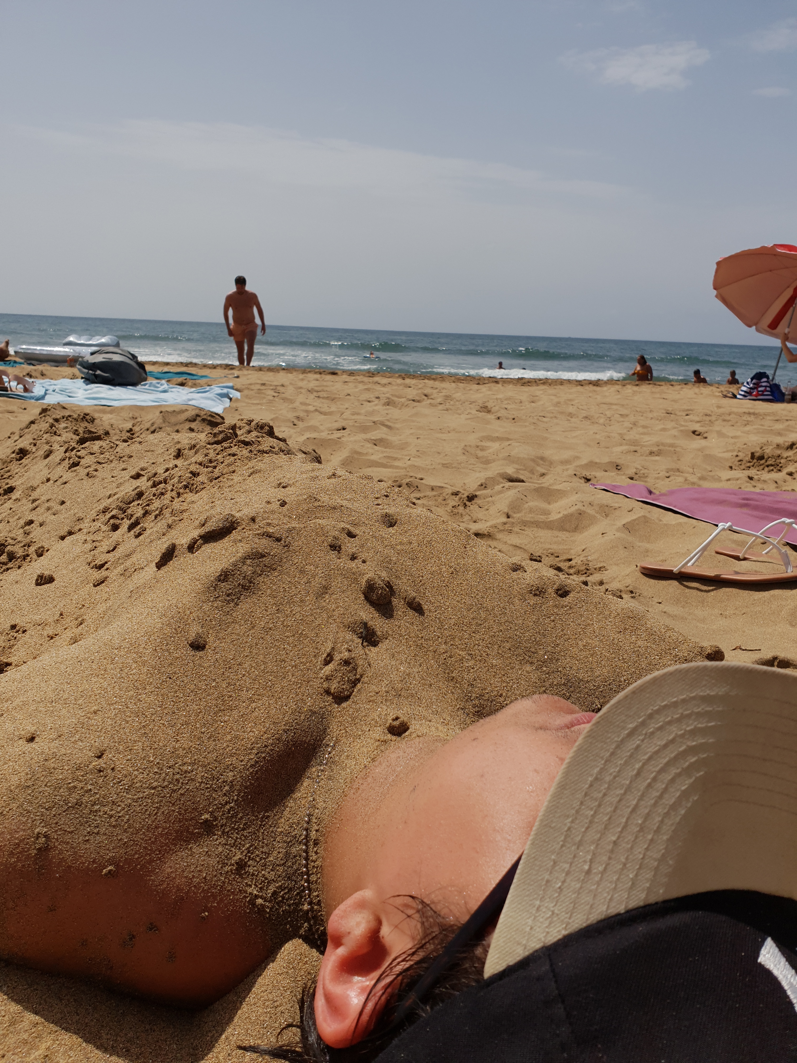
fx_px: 798
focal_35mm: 26
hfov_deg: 53.1
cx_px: 398
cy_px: 532
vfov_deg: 67.3
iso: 50
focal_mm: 4.3
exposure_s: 1/3953
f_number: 2.4
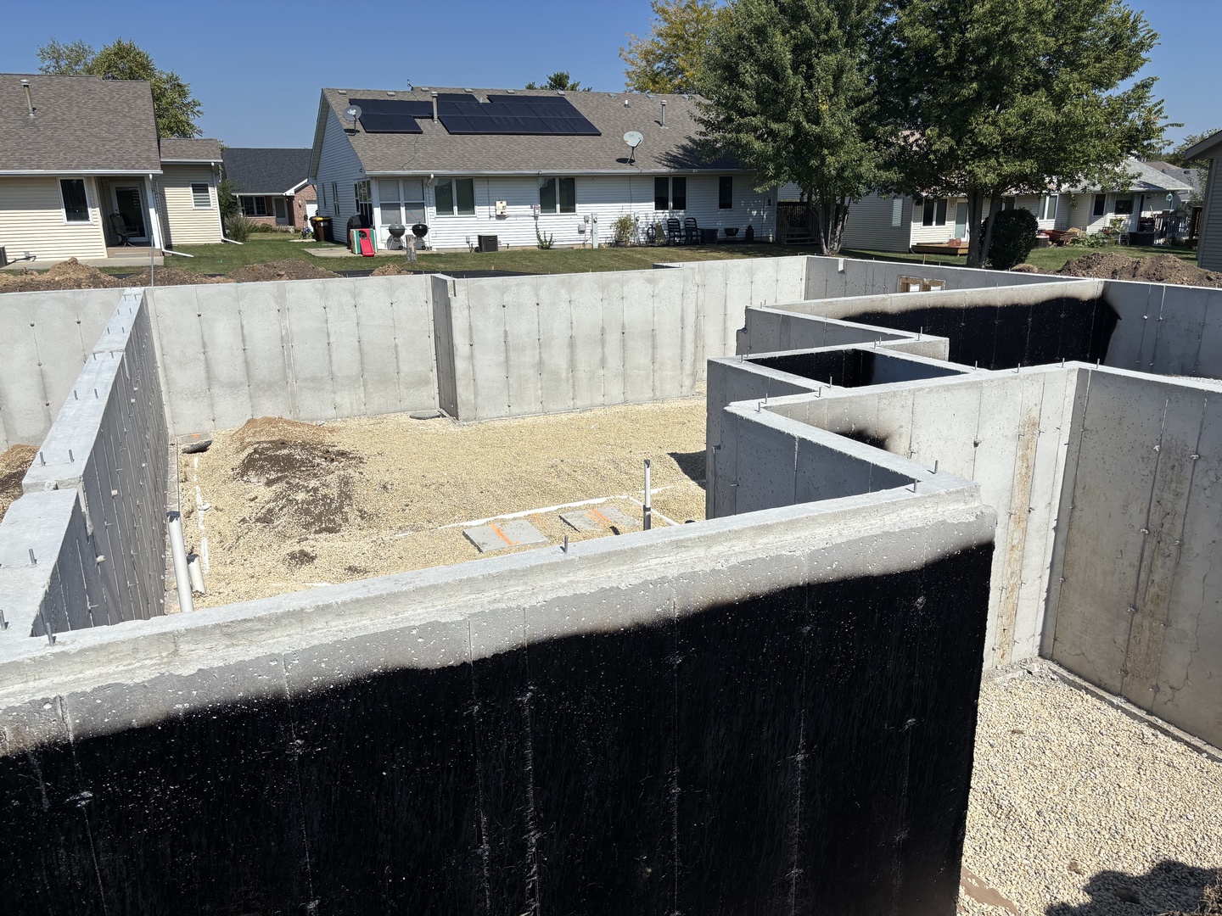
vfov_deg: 53.1
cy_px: 458
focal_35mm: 26
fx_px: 918
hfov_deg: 67.3
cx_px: 611
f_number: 1.6
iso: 50
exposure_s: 1/6711
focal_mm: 5.96
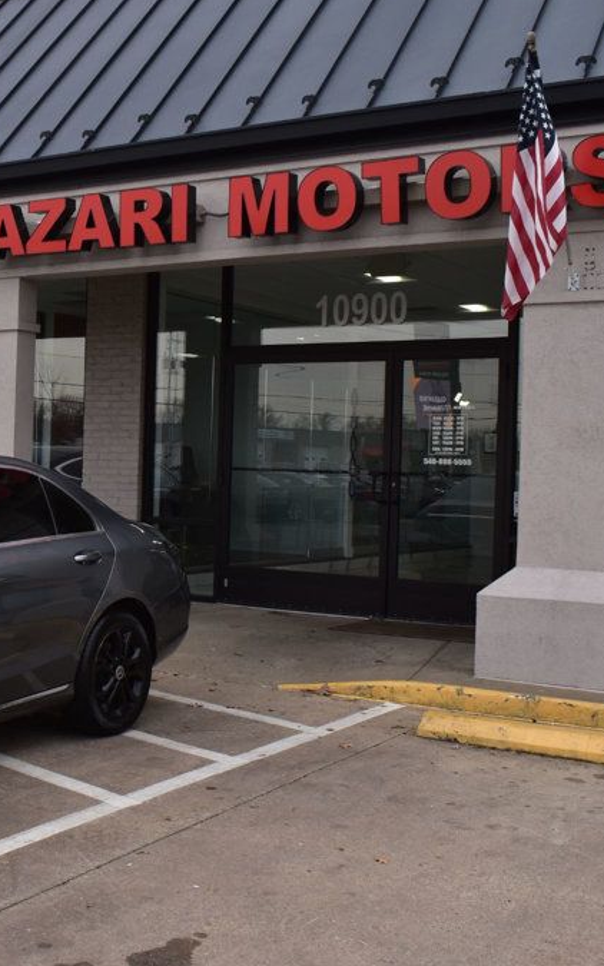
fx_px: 1343
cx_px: 53
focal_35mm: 51
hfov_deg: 24.6
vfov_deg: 39.6
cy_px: 481
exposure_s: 1/250
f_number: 10
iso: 400
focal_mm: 22
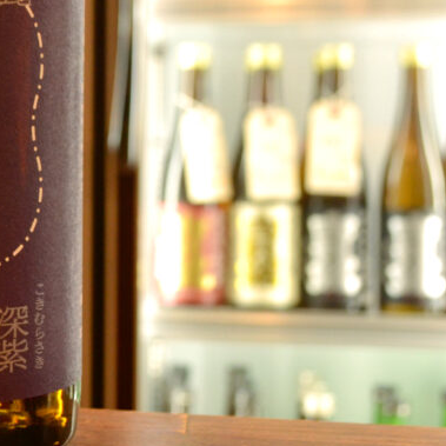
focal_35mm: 84
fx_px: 1224
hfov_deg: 19.6
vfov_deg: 20.6
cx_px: -69
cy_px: 168
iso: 1600
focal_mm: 26
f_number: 5.6
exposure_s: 1/50
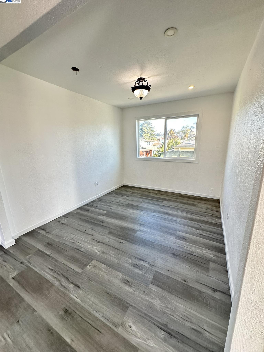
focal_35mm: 14
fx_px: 142
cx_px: 132
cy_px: 176
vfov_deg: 102.1
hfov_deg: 85.7
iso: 100
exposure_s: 1/120
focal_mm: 2.22
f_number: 2.2
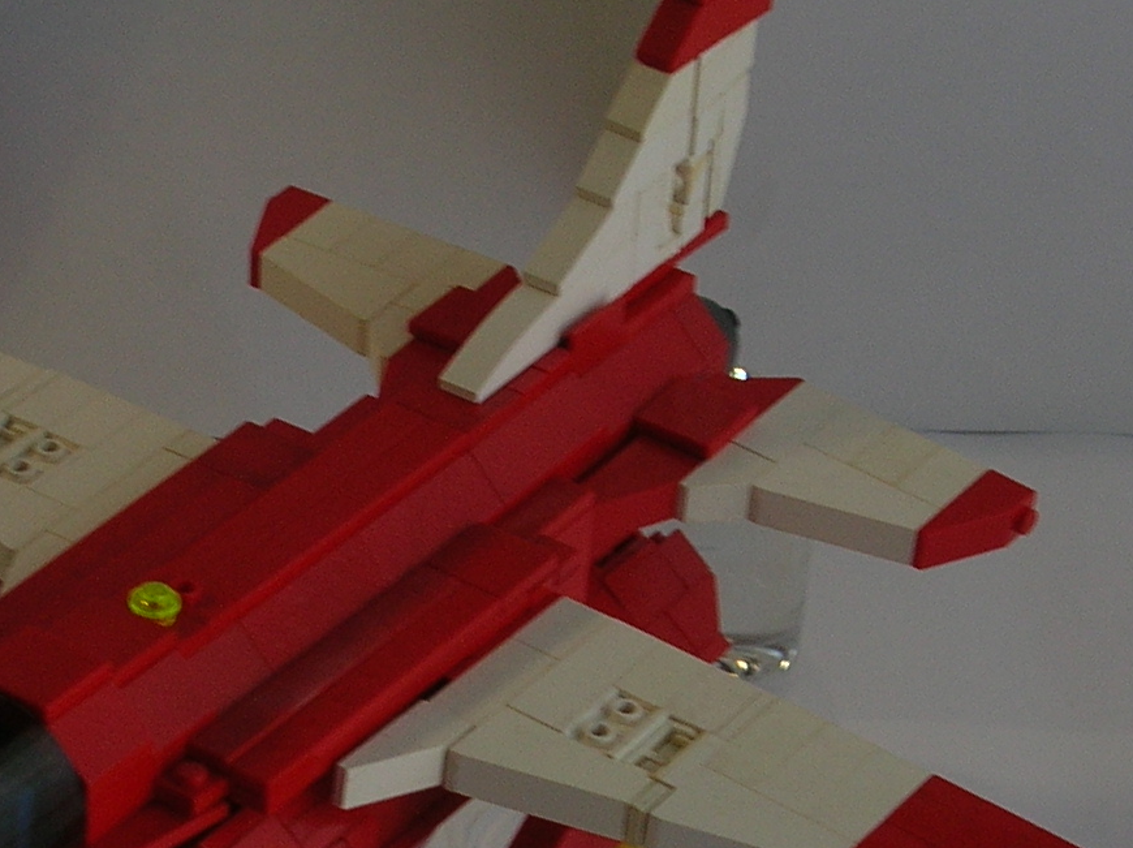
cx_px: 464
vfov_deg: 10.4
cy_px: 748
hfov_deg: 13.9
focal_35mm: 142
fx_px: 4644
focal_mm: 9.1
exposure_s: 1/21
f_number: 3.4
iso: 50
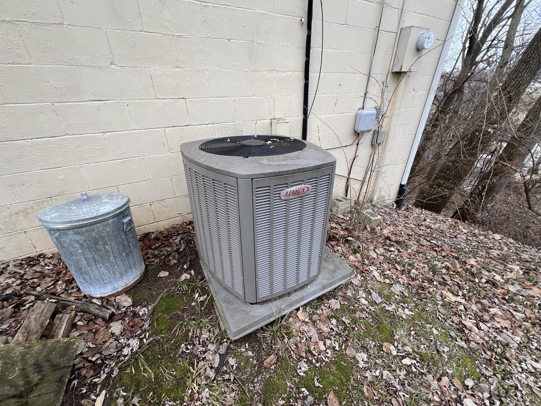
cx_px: 270
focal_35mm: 13
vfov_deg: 89.9
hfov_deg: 106.2
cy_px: 203
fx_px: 203
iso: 32
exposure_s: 1/125
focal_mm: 1.57
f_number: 1.8
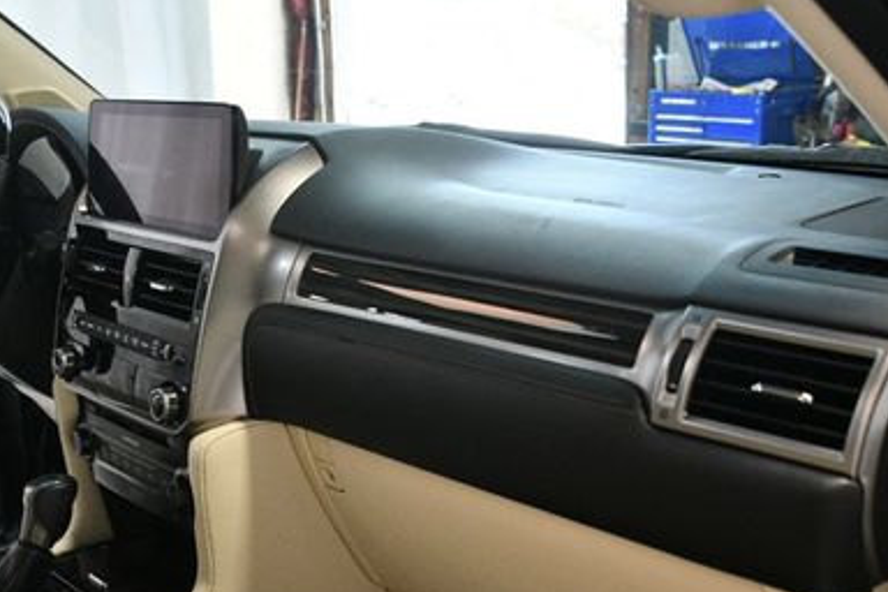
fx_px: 1233
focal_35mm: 50
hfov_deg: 39.5
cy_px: 449
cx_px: 388
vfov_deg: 26.6
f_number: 3.5
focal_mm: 20
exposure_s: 1/125
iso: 2000
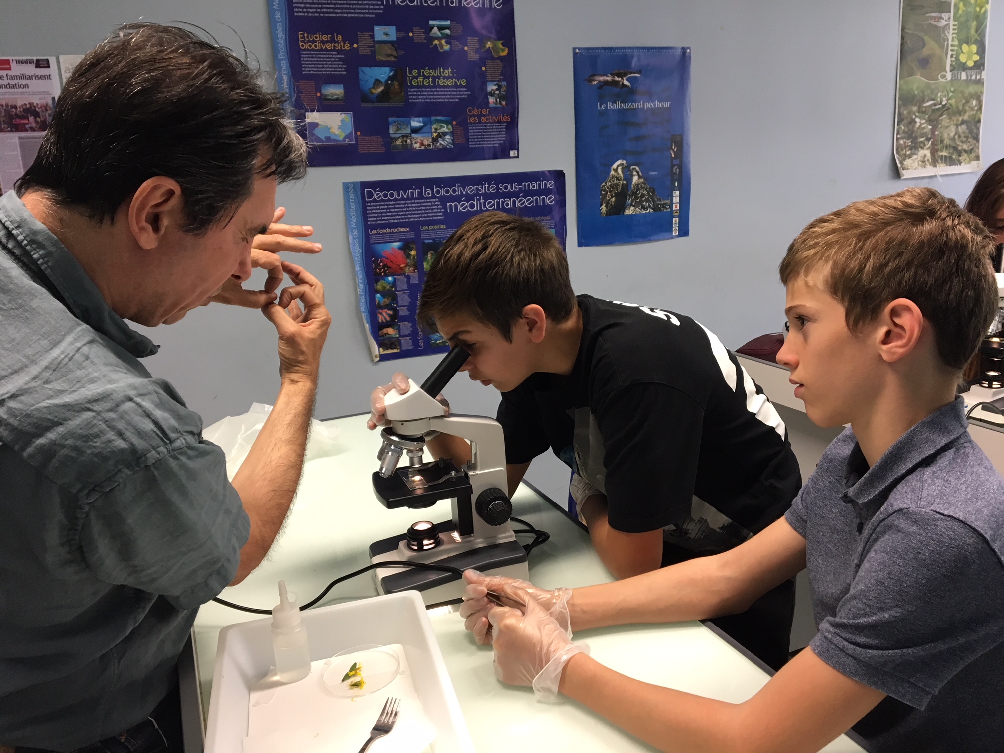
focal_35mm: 29
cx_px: 502
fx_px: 841
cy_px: 376
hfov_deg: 61.7
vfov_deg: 48.2
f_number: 2.2
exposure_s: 1/33
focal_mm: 4.15
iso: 100
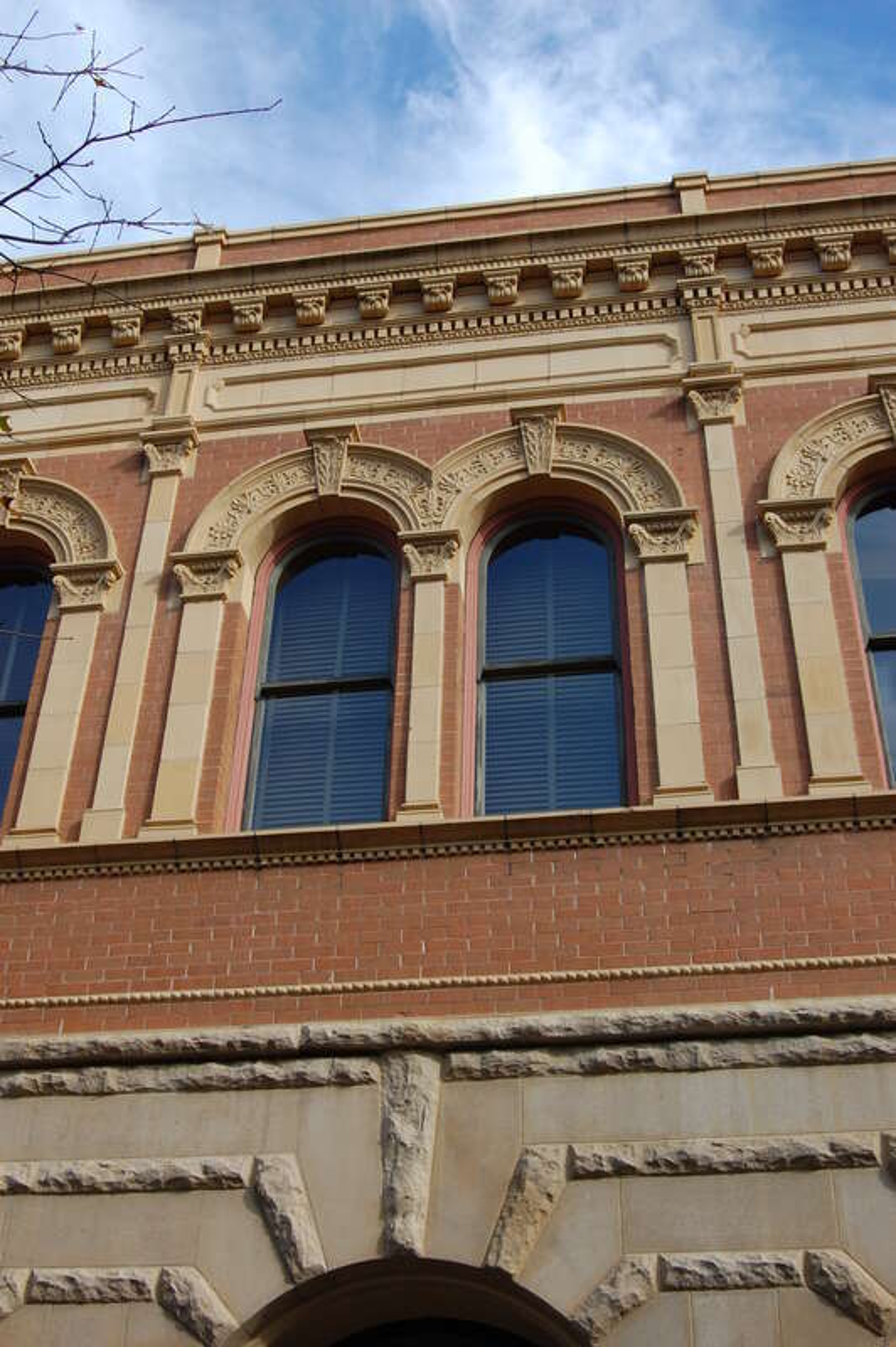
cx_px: 448
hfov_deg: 31.8
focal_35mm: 42
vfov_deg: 46.4
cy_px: 674
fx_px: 1571
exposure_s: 1/80
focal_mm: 28
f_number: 13
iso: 200
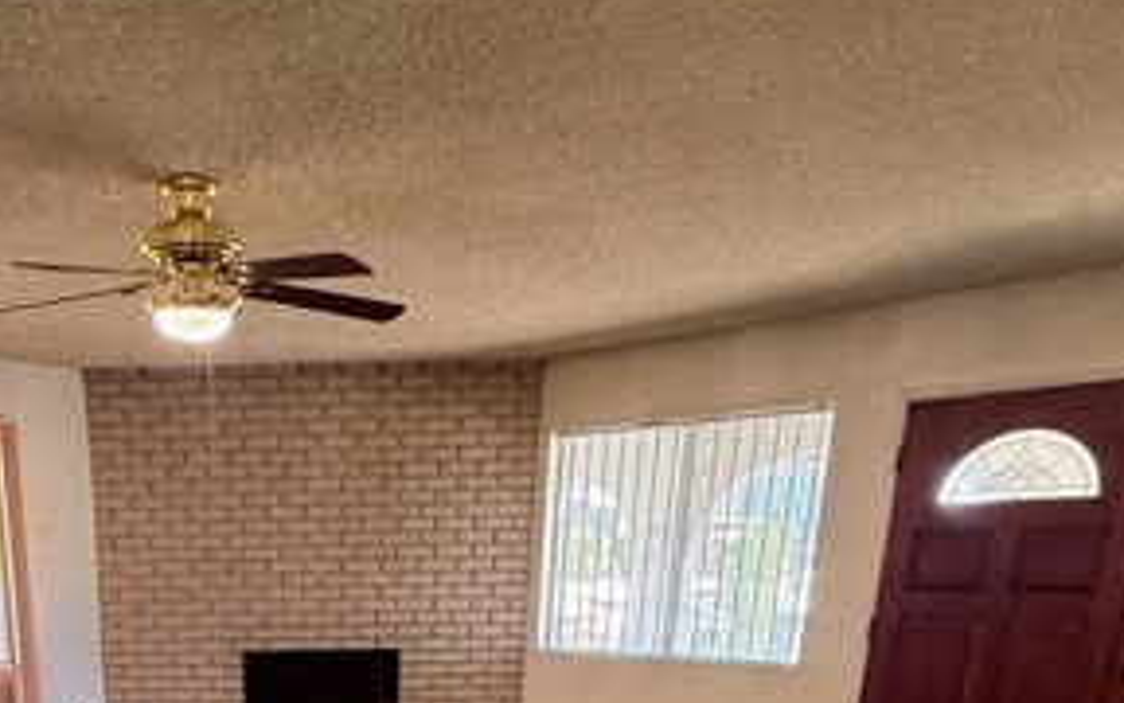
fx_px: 1011
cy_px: 883
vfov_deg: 31.0
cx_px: 277
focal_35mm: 33
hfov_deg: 55.3
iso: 500
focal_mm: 2.22
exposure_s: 1/120
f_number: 2.2
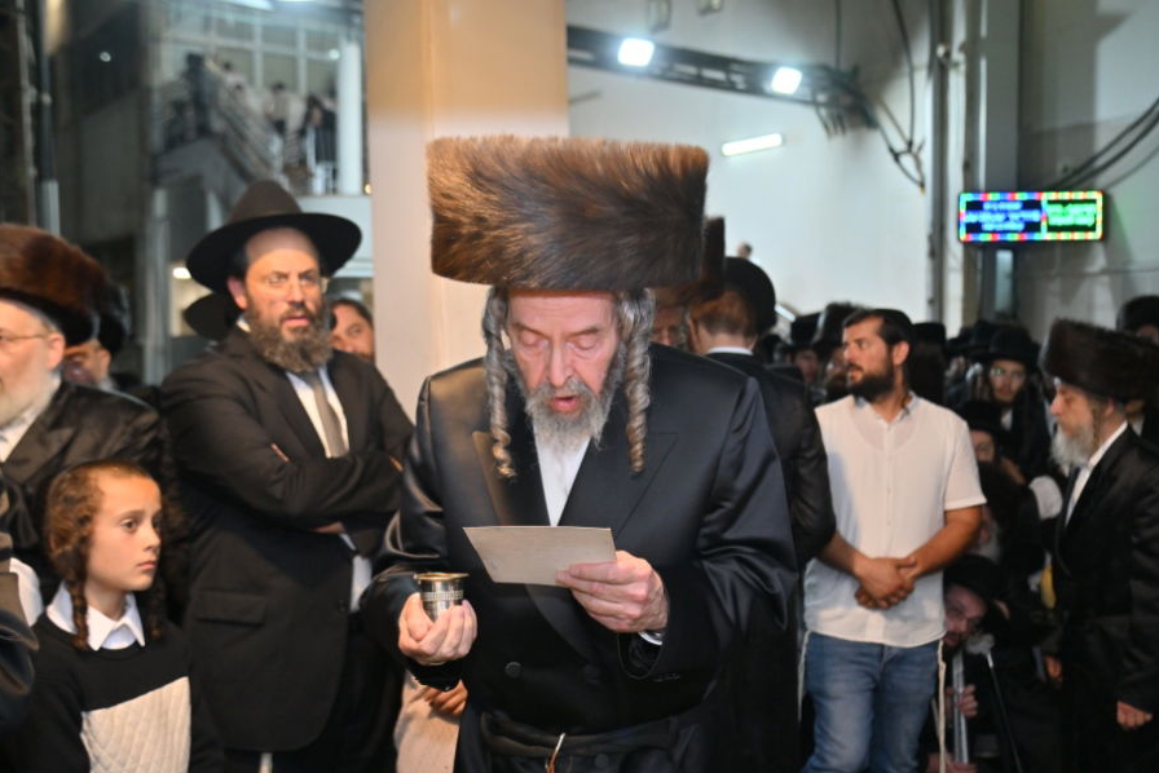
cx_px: 638
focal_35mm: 40
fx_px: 1288
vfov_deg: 33.4
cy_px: 410
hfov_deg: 48.4
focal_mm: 35
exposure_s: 1/250
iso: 640
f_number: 4
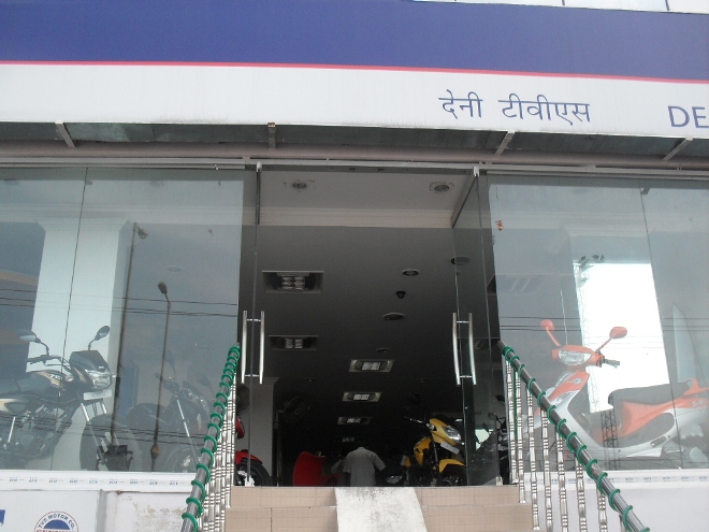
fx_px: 778
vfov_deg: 37.7
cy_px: 266
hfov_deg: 49.0
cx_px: 354
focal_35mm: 38
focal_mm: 6.3
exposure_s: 1/250
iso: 80
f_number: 2.8
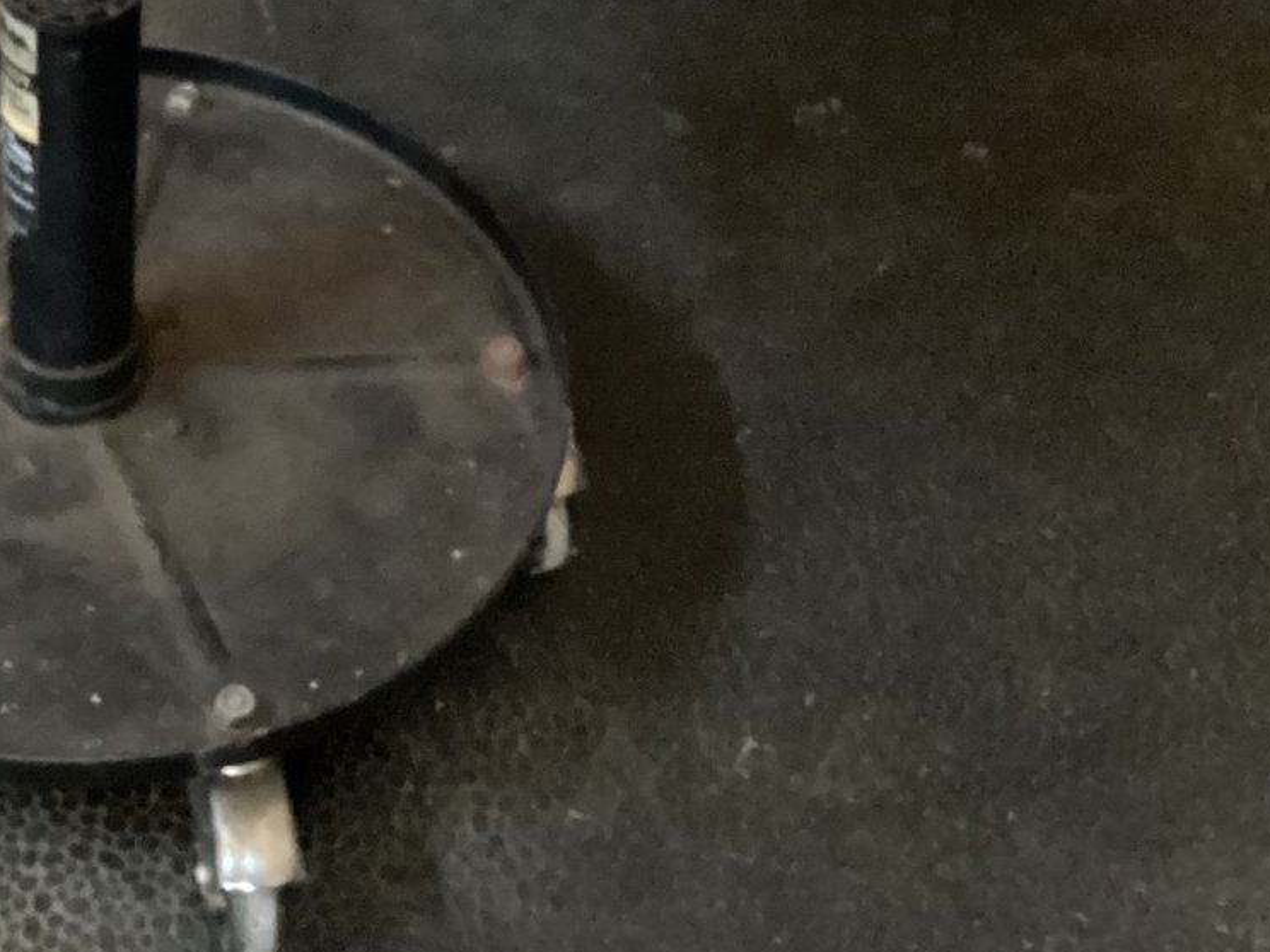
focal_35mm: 63
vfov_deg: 22.6
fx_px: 2311
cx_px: 73
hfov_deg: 29.2
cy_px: 62
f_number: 2.4
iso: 800
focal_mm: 3.3
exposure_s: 1/17
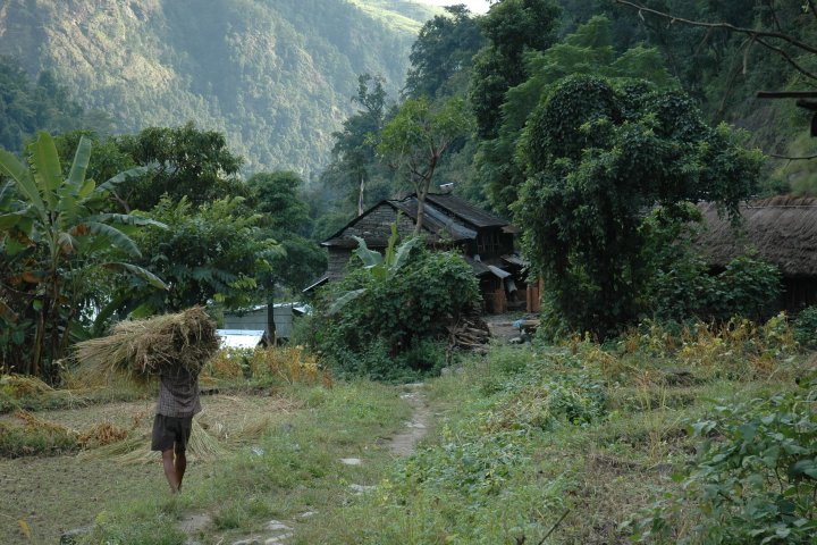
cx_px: 408
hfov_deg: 27.0
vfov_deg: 18.2
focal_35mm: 75
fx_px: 1702
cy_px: 272
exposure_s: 1/100
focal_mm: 50
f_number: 5
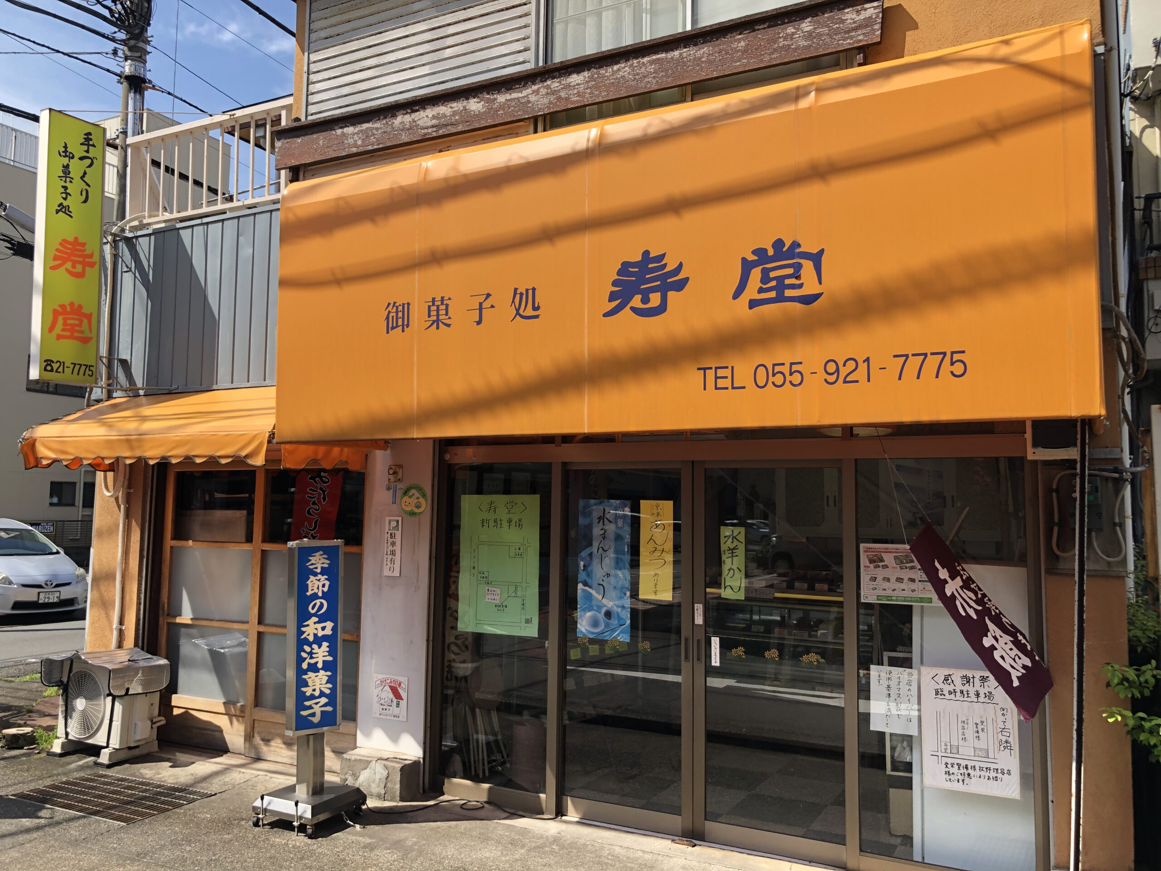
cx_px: 580
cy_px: 436
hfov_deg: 63.4
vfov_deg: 49.7
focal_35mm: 28
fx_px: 939
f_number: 1.8
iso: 20
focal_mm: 3.99
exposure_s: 1/923
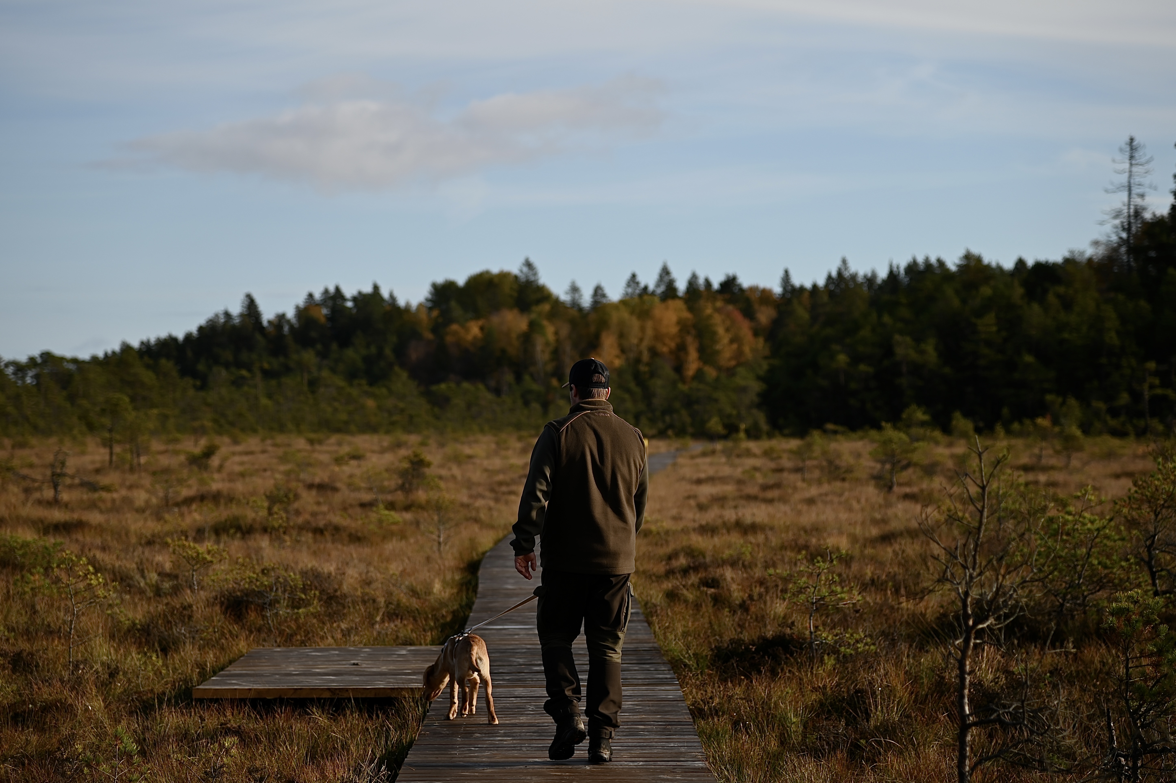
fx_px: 3264
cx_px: 588
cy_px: 392
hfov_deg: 20.4
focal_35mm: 100
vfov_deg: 13.7
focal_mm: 100
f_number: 4
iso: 50
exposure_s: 1/400
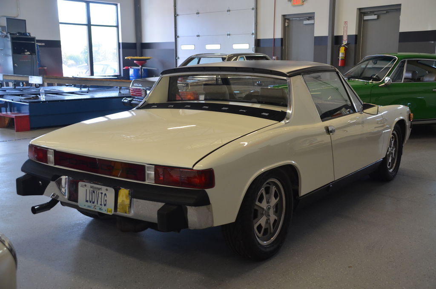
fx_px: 508
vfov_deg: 31.7
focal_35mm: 42
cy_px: 144
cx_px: 218
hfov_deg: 46.5
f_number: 4
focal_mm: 28
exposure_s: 1/30
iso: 800
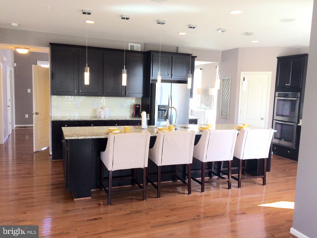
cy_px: 119
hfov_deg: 61.7
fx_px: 266
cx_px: 158
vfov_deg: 48.2
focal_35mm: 29
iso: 40
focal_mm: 4.15
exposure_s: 1/60
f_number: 2.2
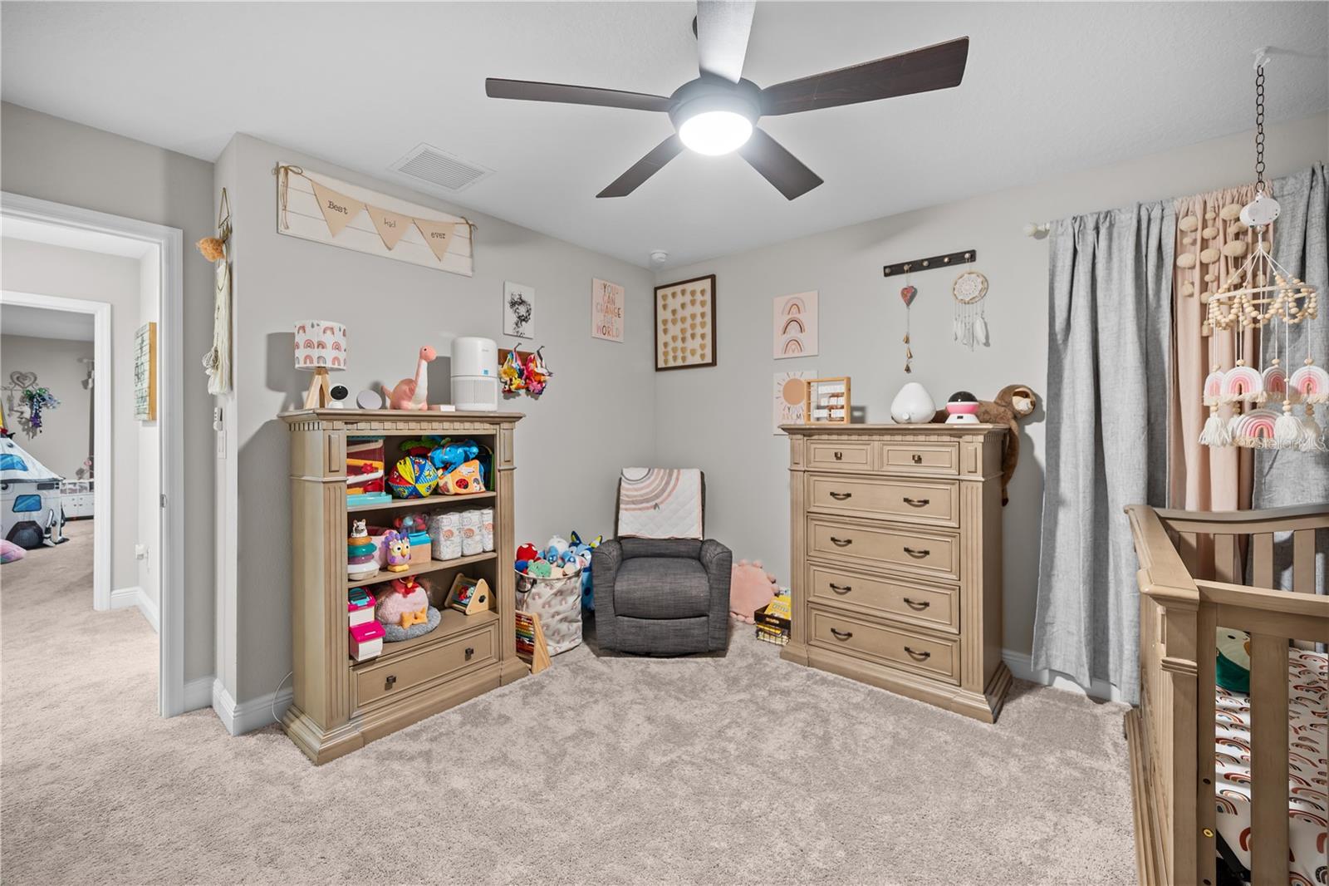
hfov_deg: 104.3
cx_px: 664
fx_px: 517
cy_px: 443
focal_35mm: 14
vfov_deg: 81.2
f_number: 4
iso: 100
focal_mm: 14
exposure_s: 5
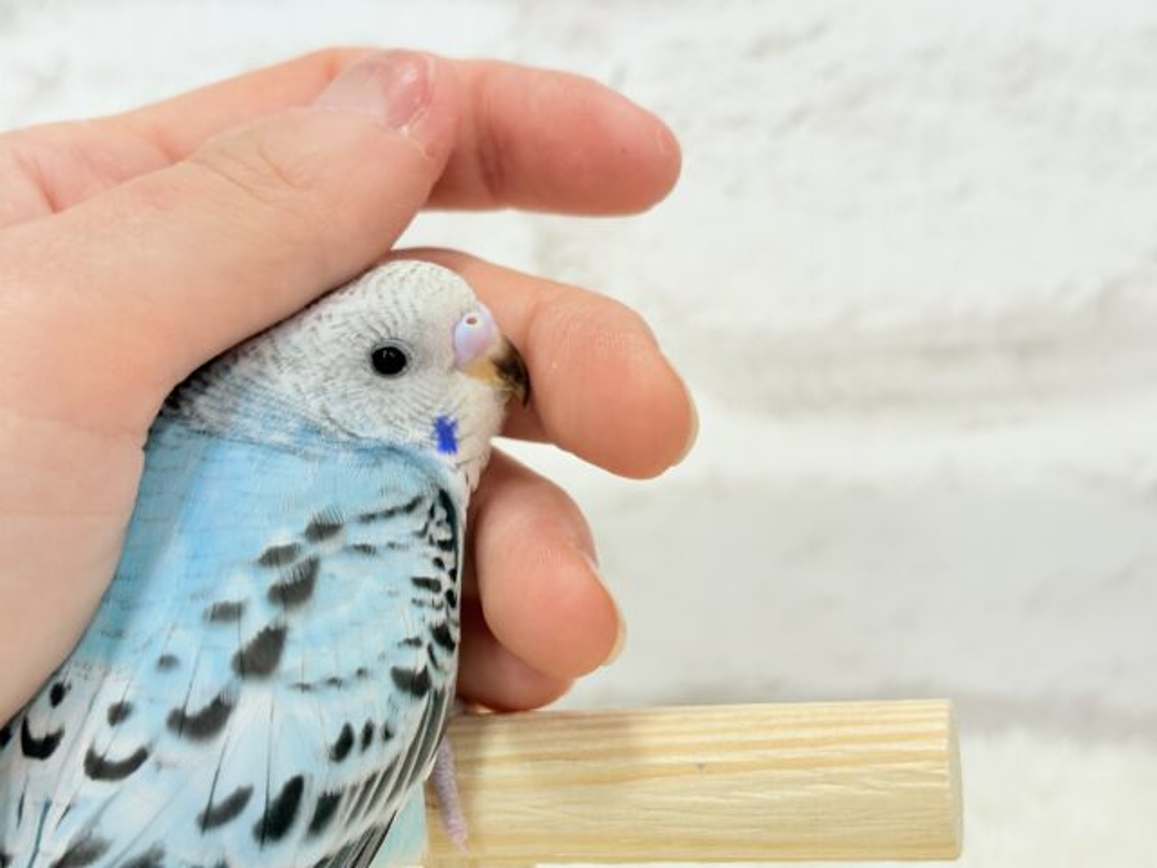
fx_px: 1738
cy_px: 434
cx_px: 578
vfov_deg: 28.0
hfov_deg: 36.8
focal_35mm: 52
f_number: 1.6
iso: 40
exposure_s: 1/50
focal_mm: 5.96
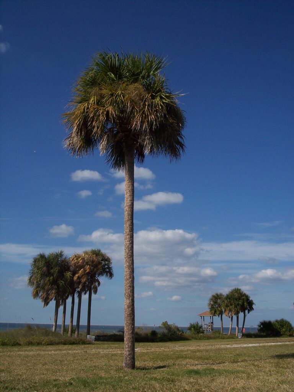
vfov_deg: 47.9
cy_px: 196
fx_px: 442
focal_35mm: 39
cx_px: 147
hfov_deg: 36.8
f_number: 5.6
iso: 100
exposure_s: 1/1000
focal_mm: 8
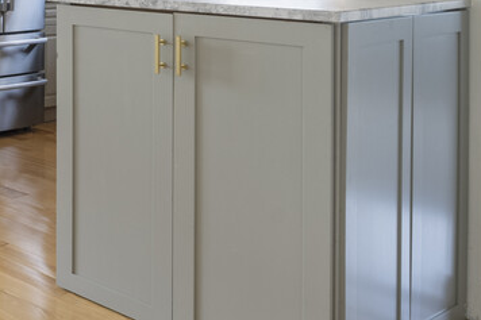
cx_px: -240
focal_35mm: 59
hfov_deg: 25.5
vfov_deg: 21.6
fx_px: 788
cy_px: -42
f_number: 10
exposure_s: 1.3
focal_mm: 14
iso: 320
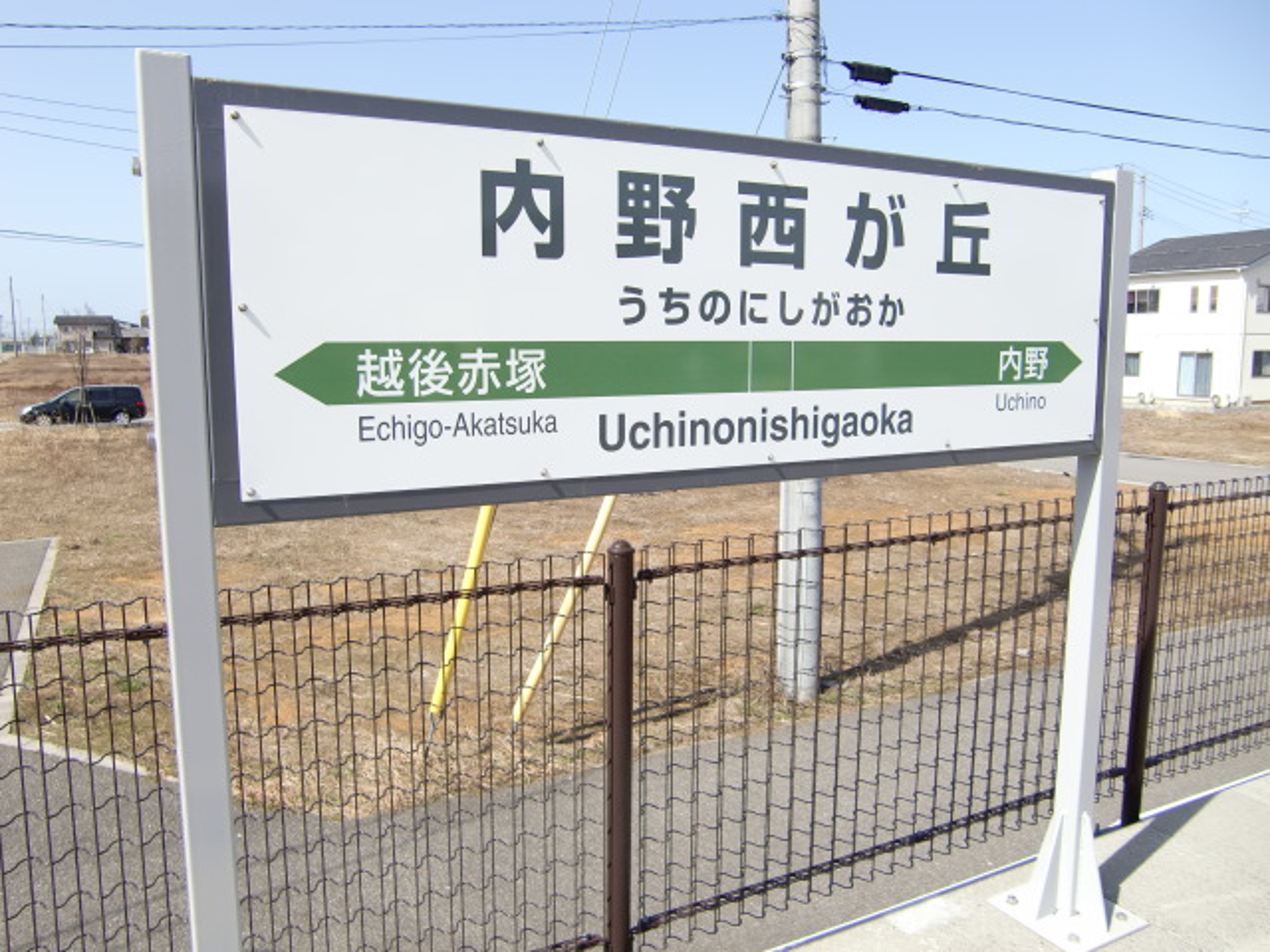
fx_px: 1027
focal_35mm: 28
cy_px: 476
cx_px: 635
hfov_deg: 63.4
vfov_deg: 49.7
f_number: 2.6
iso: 64
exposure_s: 1/1000
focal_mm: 4.9
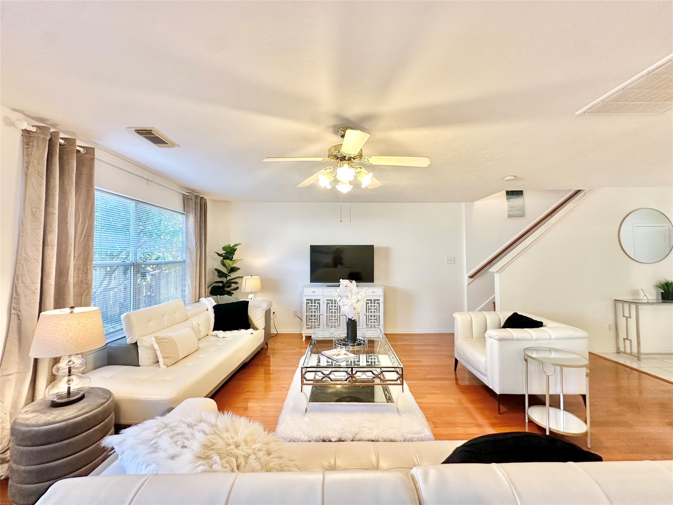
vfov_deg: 85.7
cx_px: 336
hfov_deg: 102.1
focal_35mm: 14
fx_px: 272
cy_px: 252
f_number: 2.2
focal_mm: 2.22
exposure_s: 1/60
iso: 160
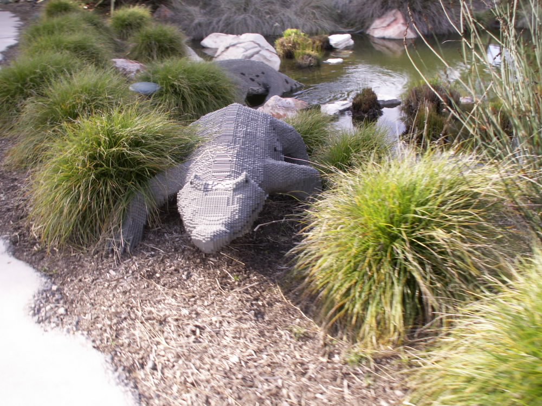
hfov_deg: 52.6
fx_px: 548
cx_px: 271
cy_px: 203
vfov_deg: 40.7
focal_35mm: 35
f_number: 4
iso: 50
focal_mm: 5.86
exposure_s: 1/100
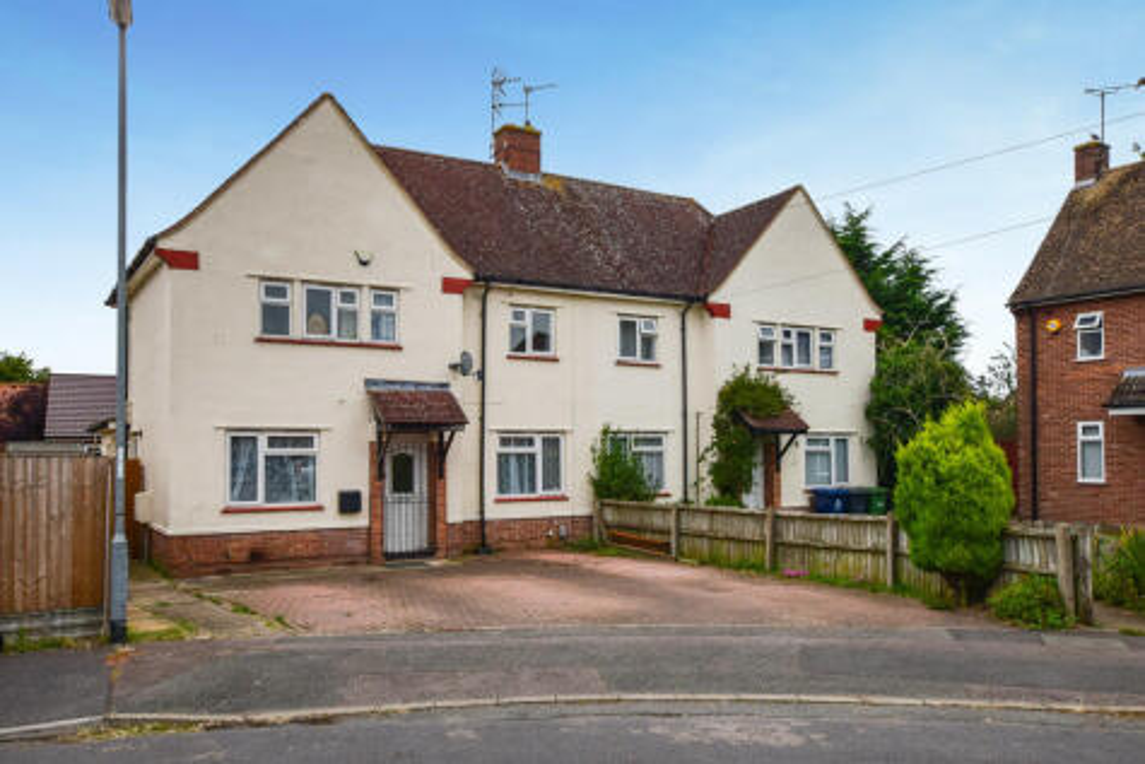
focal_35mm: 30
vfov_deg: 43.6
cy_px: 382
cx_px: 572
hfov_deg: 61.9
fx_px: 954
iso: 400
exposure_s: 1/320
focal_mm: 20
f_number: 10
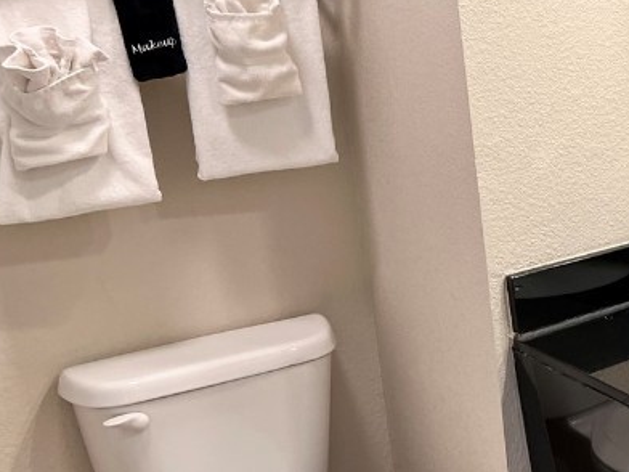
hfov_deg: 25.3
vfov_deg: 21.6
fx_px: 1236
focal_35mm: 68
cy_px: 172
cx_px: 781
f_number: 1.5
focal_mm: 5.7
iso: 100
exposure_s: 1/120
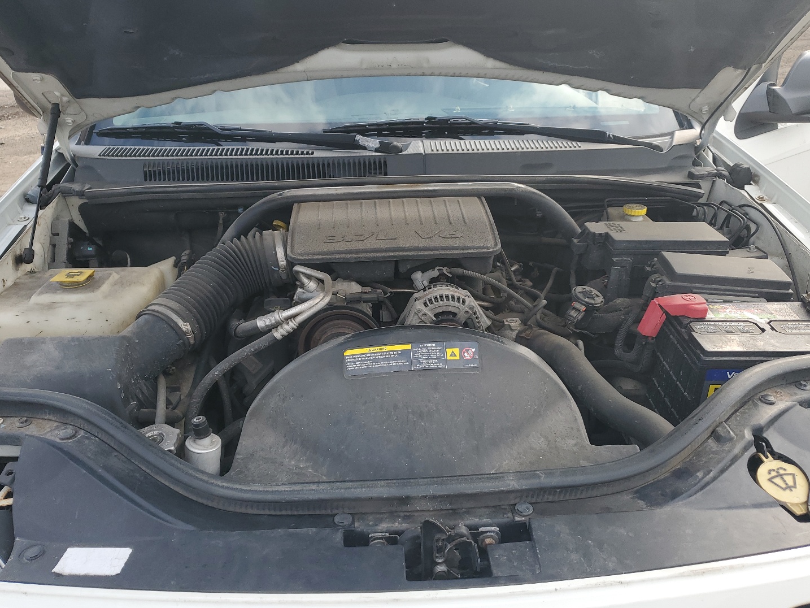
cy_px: 321
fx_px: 679
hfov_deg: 61.6
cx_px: 397
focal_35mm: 29
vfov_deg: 48.2
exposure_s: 1/588
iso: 50
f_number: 1.5
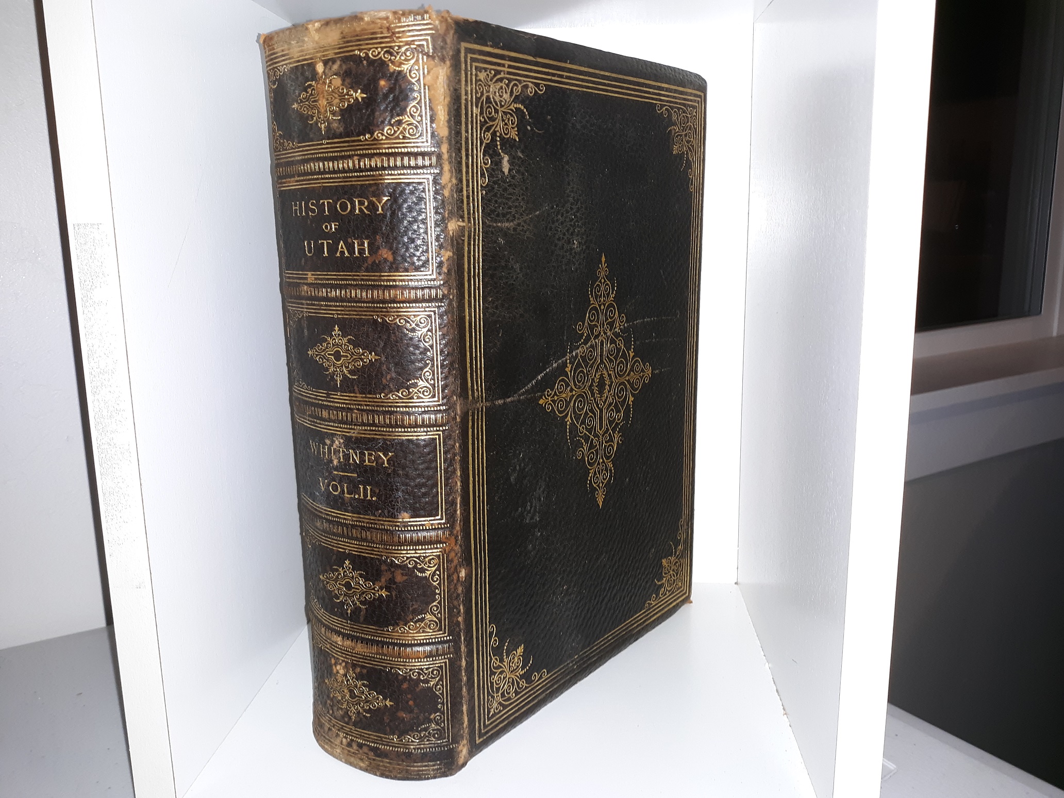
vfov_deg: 49.7
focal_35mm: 28
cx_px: 532
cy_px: 399
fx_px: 861
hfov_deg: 63.4
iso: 50
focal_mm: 3.7
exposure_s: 1/40
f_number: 1.7
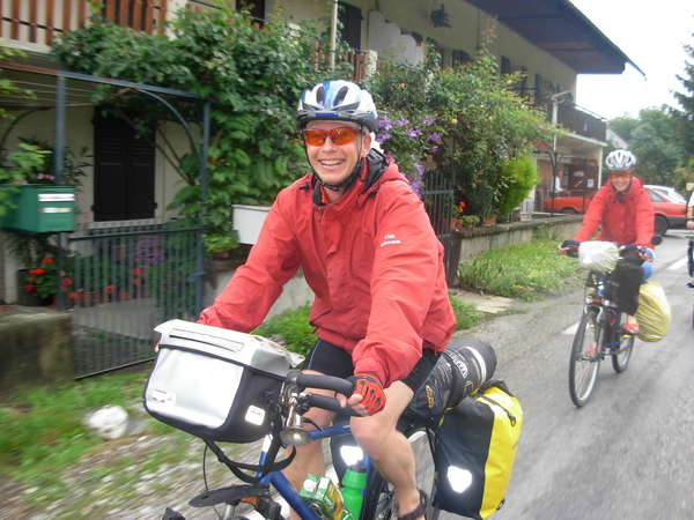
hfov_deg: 49.0
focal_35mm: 38
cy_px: 260
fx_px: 762
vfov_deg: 37.7
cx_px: 347
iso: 79
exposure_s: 1/93.1
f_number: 2.9
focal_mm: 6.3
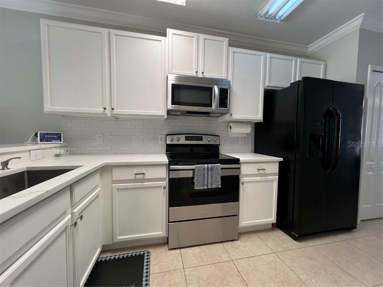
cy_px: 144
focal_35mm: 13
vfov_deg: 89.9
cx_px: 192
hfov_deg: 106.2
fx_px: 144
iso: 160
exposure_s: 1/120
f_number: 1.8
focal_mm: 1.57
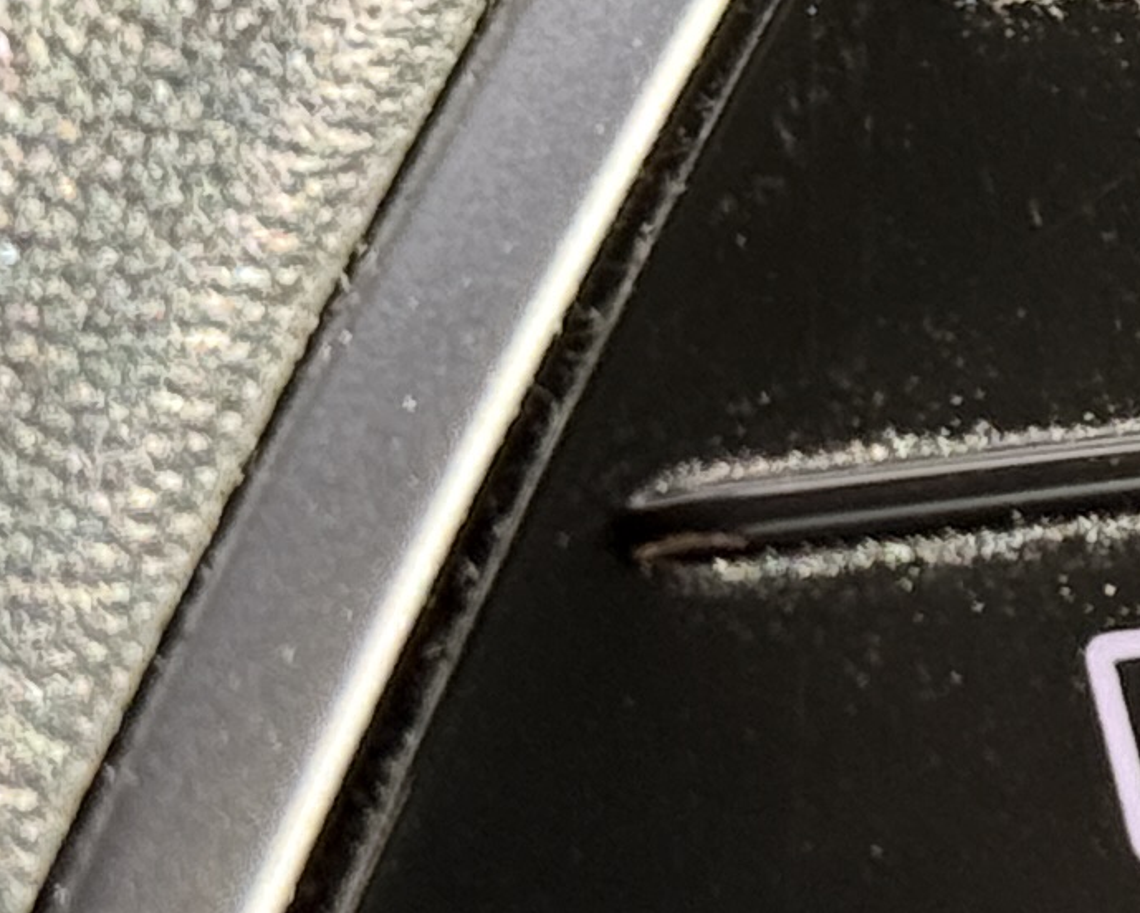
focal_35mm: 274
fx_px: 9250
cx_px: 2247
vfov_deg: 5.6
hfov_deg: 6.8
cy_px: 53
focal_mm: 6.76
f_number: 1.78
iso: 64
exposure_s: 1/549
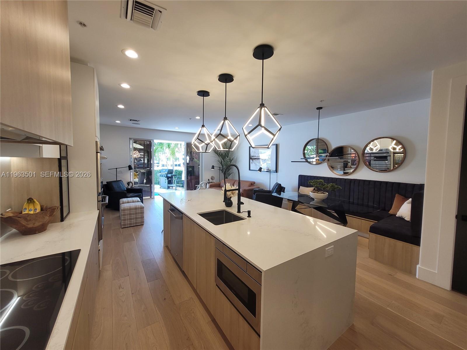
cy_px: 175
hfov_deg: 106.2
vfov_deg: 89.9
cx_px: 234
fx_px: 175
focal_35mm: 13
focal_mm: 1.74
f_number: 2.2
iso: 50
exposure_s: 1/60
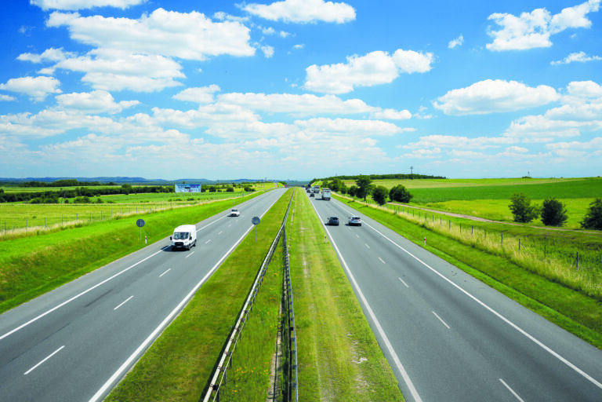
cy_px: 201
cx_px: 301
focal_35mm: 35
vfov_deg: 37.9
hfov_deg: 54.4
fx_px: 585
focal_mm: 35
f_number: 4
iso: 100
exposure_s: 1/500
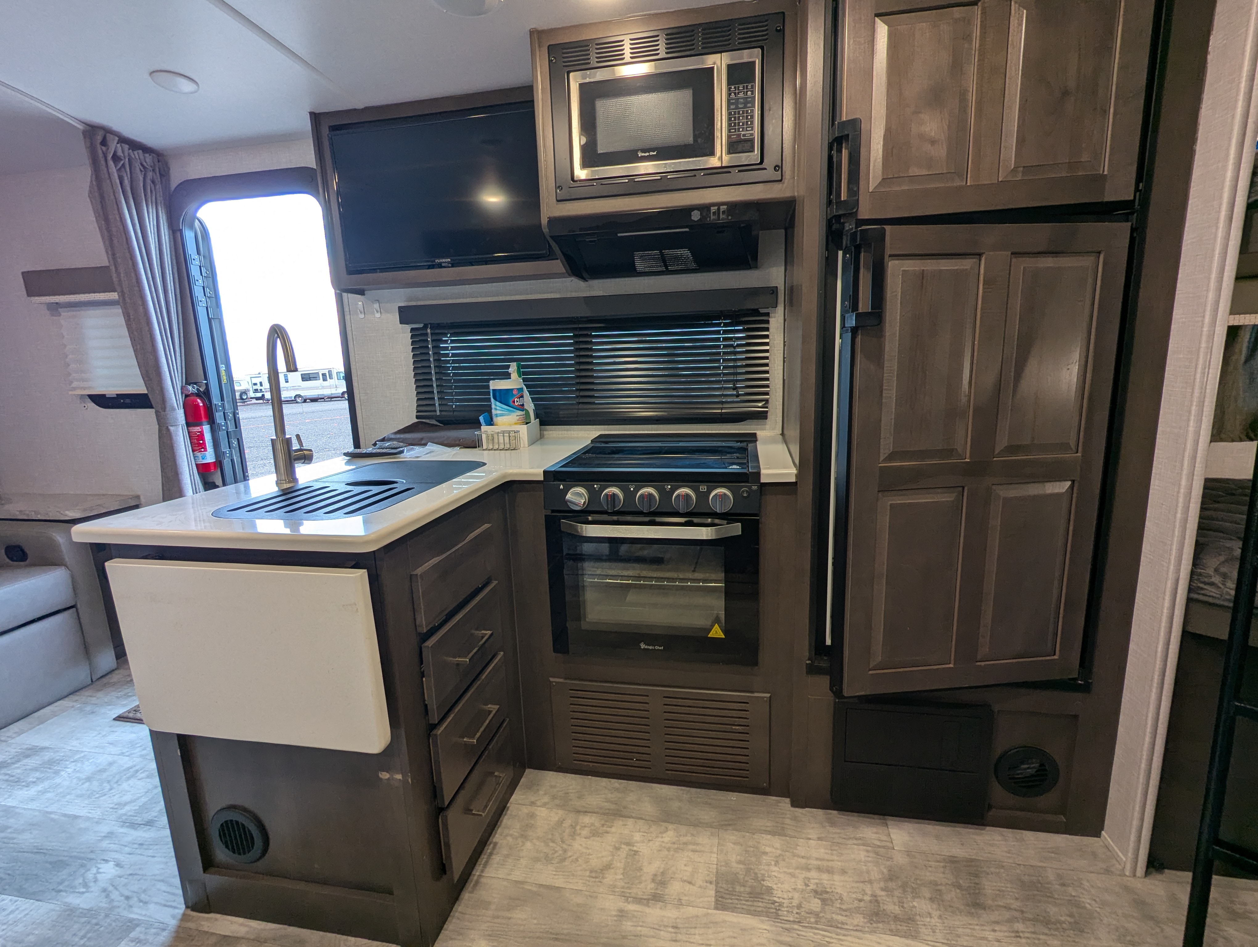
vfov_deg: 78.2
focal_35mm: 16
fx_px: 582
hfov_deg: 94.4
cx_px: 629
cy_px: 474
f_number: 2.2
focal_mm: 2.35
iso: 40
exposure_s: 1/33
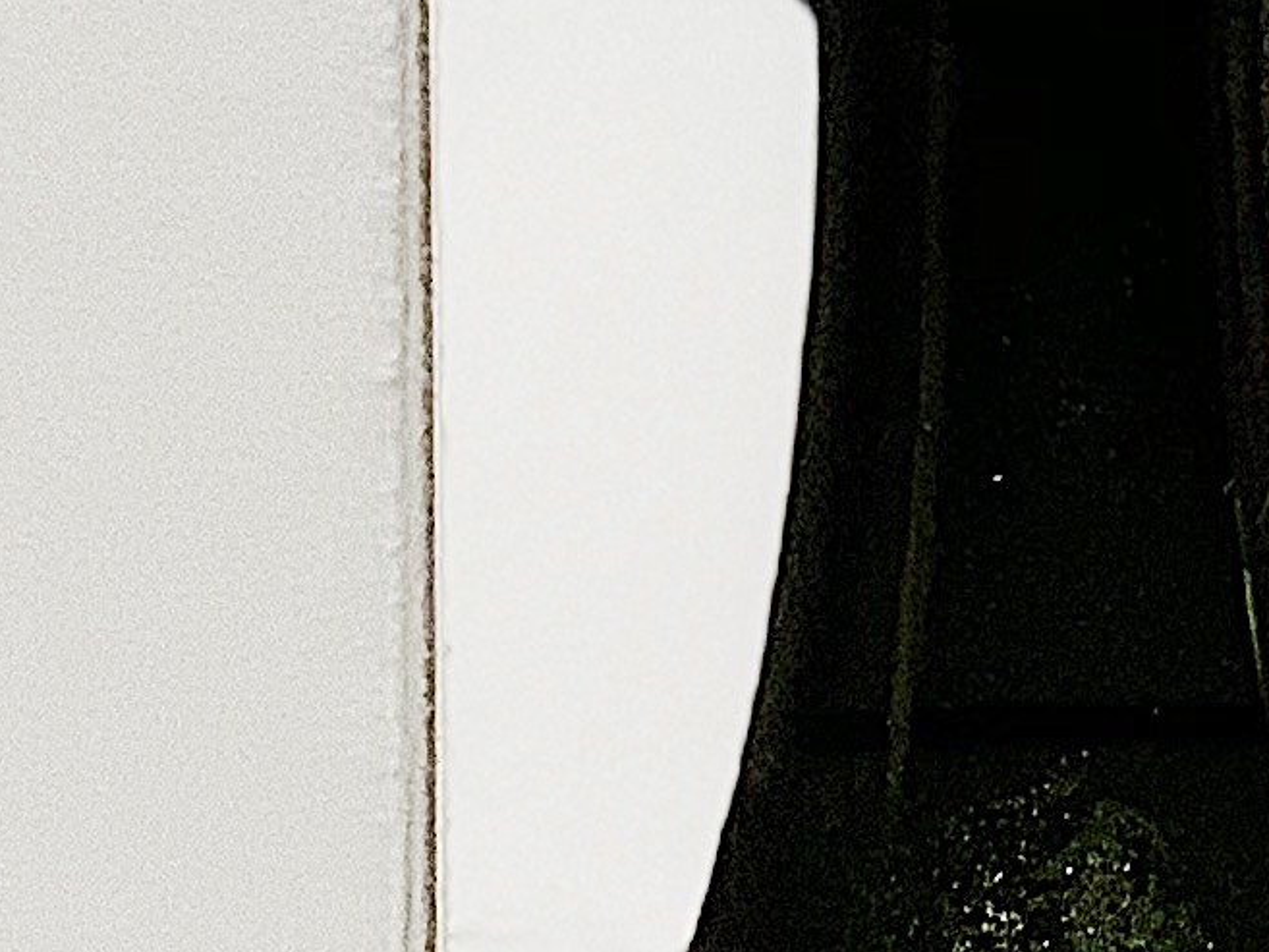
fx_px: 11696
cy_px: 1587
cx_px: 423
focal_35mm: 319
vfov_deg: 4.6
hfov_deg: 6.2
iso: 125
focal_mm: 6
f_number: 2.4
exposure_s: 1/122
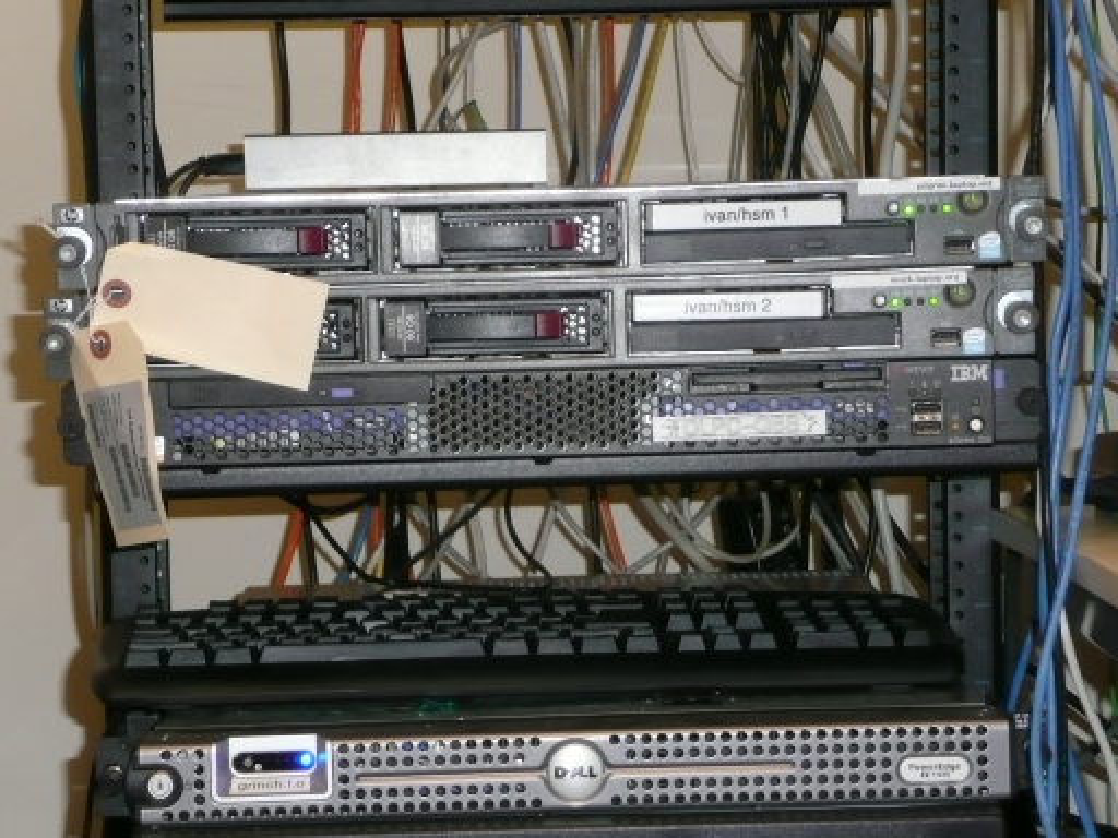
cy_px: 419
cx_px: 559
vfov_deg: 14.4
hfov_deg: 19.1
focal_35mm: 103
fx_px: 3327
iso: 250
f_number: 4.7
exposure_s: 1/30
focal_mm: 16.9
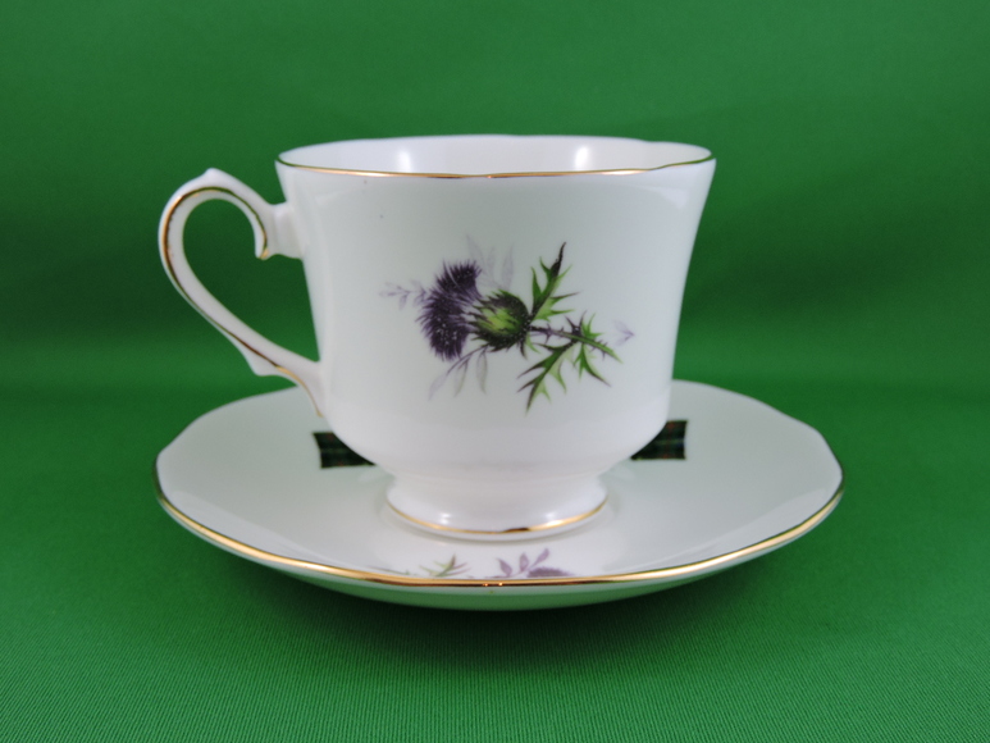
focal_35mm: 45
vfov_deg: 32.2
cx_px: 495
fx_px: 1287
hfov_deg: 42.1
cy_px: 372
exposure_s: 1/60
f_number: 4
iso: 100
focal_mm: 8.1
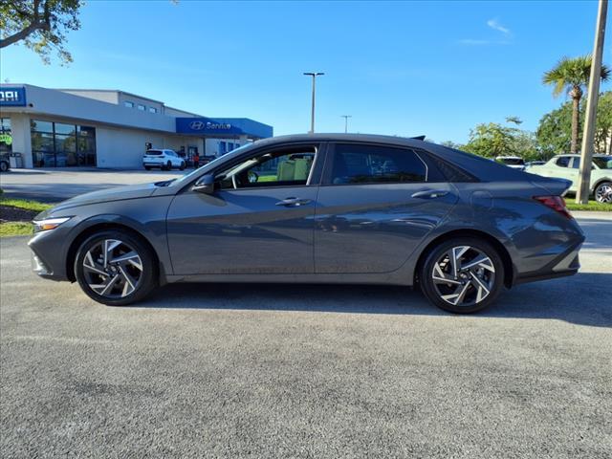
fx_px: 477
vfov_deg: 51.4
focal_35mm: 27
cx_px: 306
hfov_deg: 65.3
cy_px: 230
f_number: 1.9
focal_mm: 3.58
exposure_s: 1/1111
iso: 40
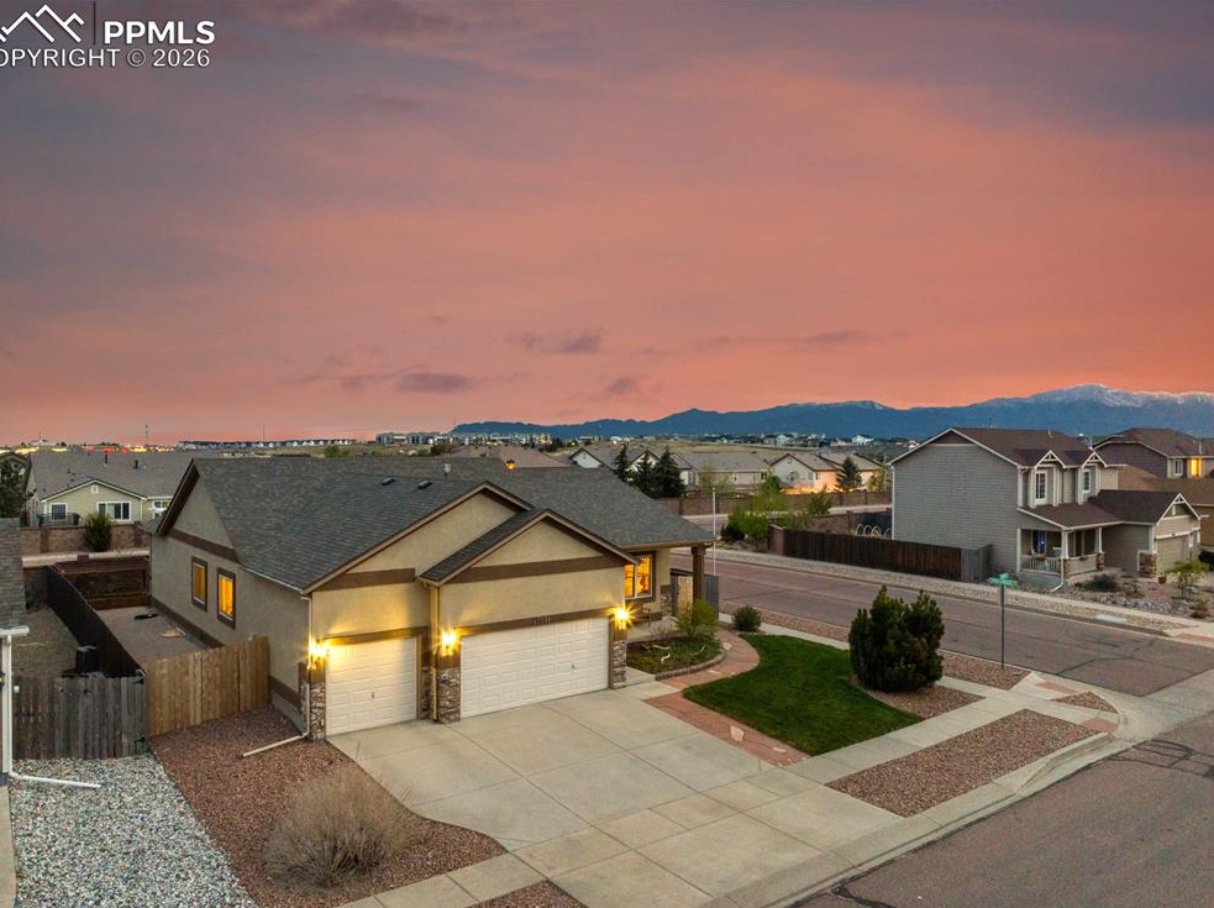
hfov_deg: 69.4
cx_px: 600
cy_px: 472
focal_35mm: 25
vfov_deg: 54.8
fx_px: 876
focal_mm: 12.29
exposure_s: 1/6
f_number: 10
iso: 1180
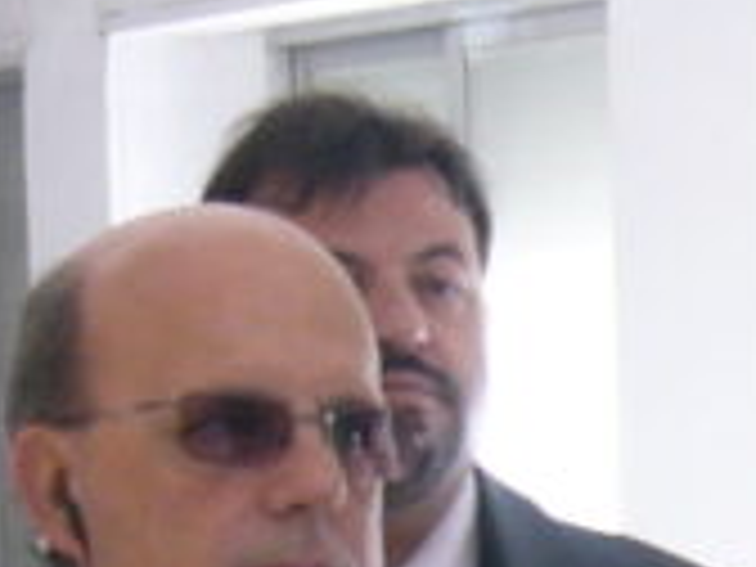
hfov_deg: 9.5
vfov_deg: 7.1
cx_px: 1251
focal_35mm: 200
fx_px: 4368
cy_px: 1152
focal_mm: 5.8
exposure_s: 1/50
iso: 100
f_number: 2.8
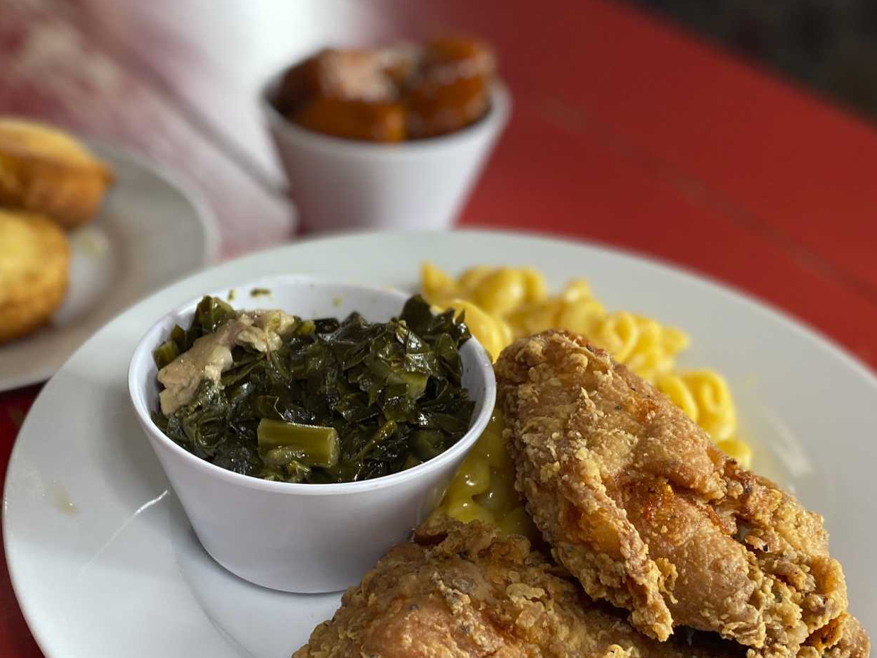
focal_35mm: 43
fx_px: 1090
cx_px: 360
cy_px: 440
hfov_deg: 43.7
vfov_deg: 33.3
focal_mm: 4.25
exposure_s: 1/60
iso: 100
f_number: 1.8
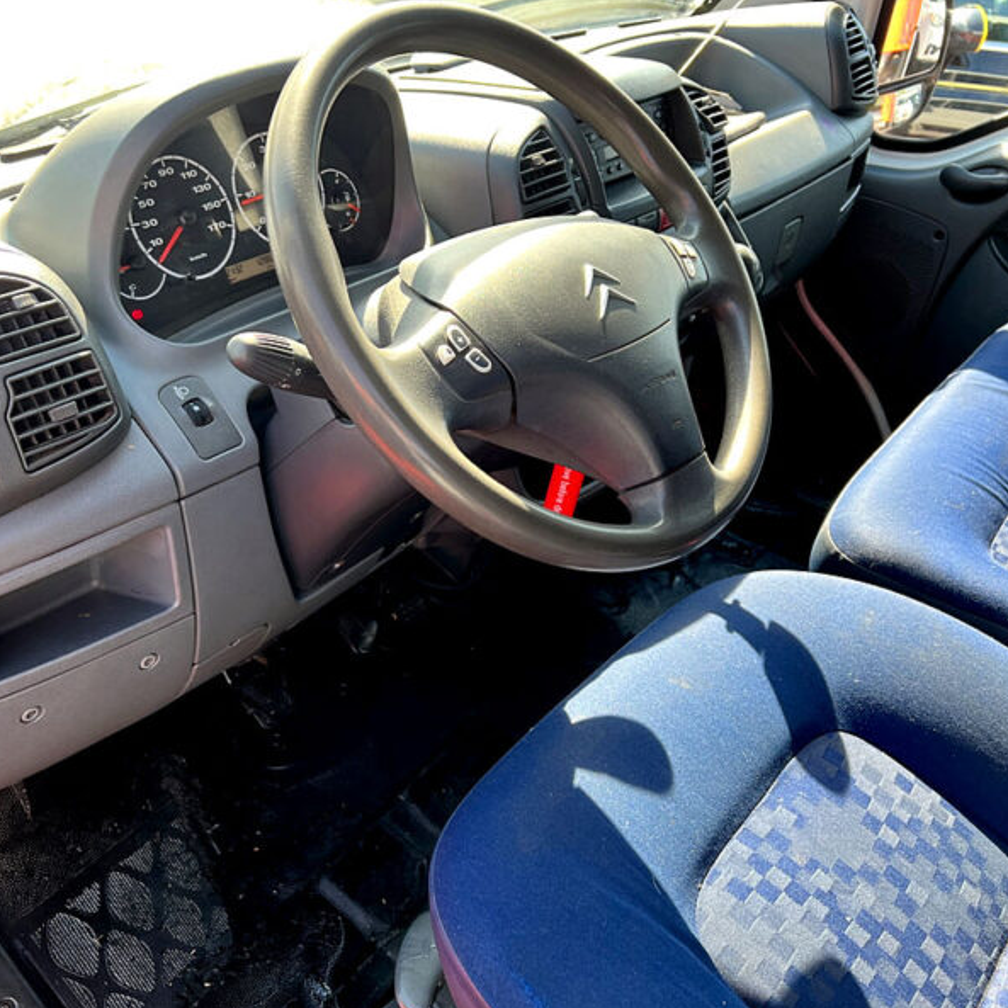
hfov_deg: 52.4
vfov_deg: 52.5
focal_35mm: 31
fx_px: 1021
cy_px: 505
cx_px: 444
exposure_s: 1/160
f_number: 1.5
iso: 40
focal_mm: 5.7
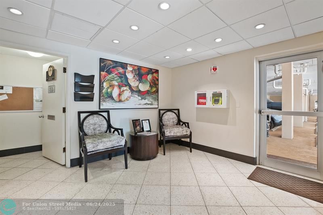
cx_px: 162
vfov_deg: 77.3
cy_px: 108
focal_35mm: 15
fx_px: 135
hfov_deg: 100.4
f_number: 8
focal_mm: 10
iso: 2000
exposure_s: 1/15
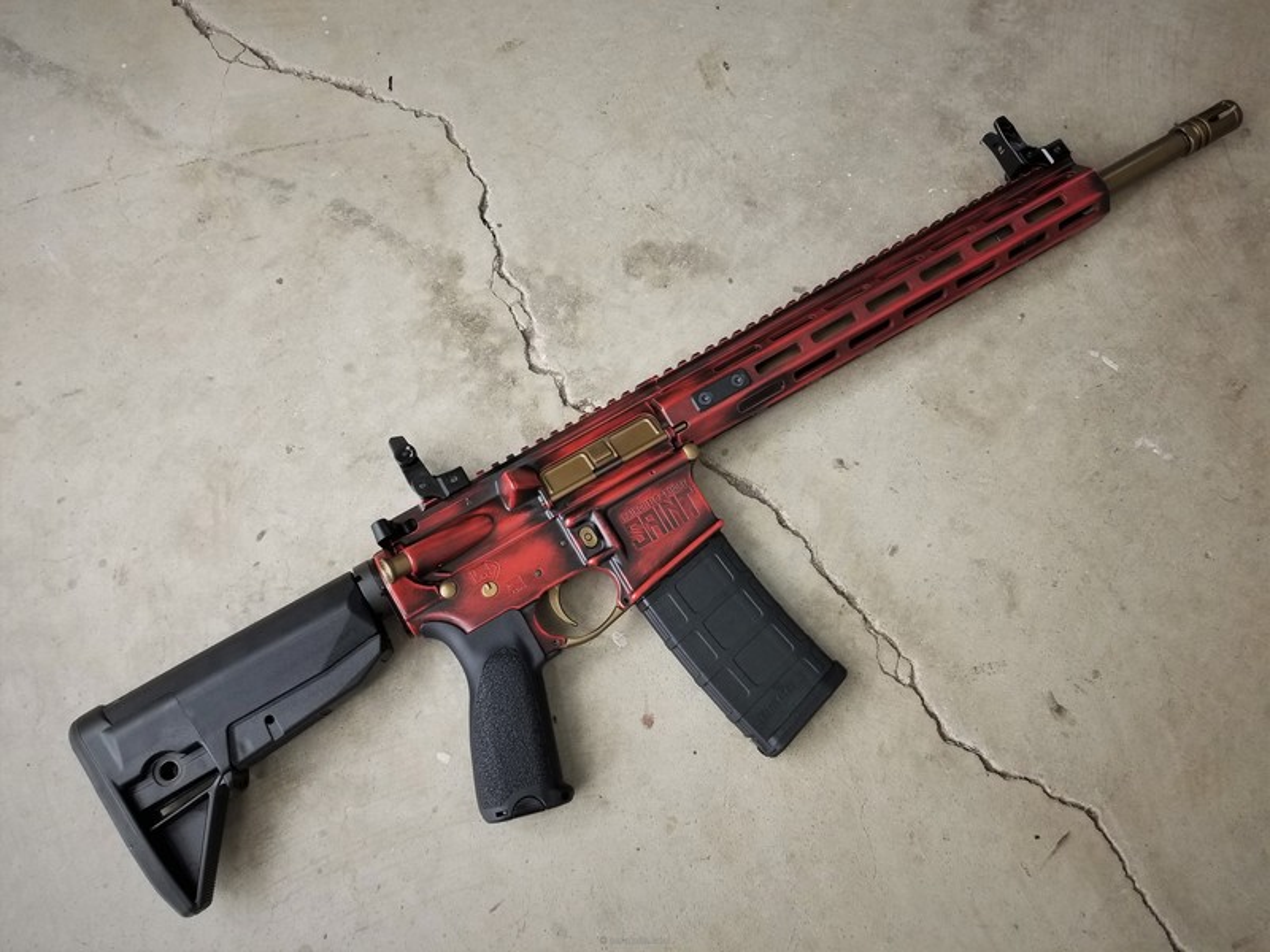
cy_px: 476
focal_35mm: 26
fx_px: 954
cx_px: 635
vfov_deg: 53.1
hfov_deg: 67.3
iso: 125
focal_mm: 4.25
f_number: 1.7
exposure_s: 1/60
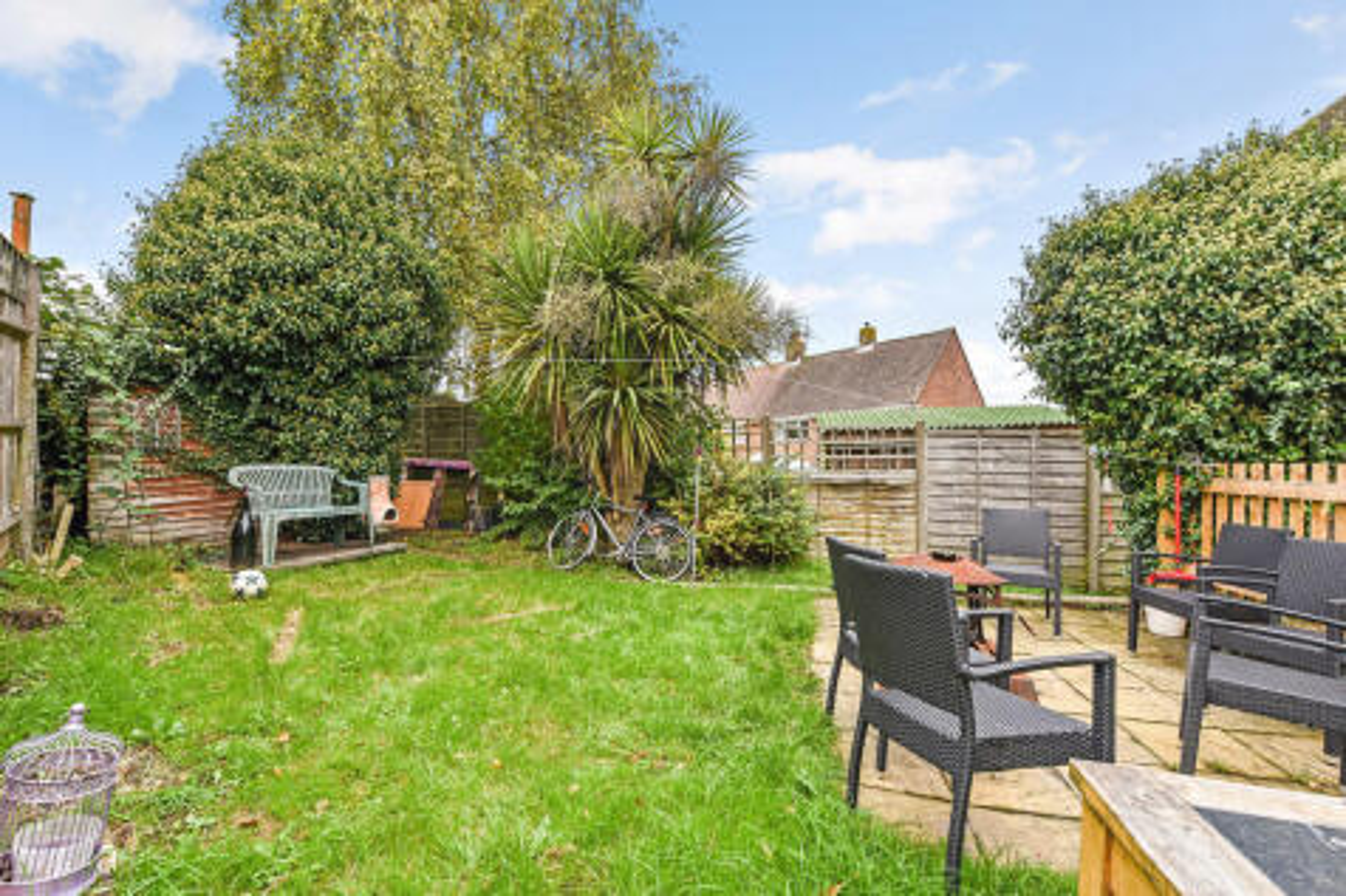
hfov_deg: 100.4
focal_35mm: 15
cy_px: 448
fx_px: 561
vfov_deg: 77.3
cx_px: 673
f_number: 8
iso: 400
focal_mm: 15
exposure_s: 1/80
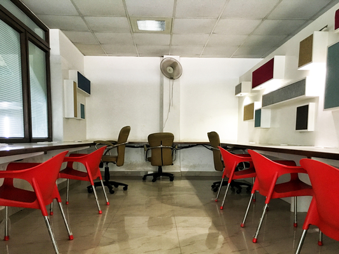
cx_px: 170
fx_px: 284
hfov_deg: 61.6
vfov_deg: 48.2
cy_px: 127
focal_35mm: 29
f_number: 2.2
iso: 200
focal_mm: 4.15
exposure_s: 1/20
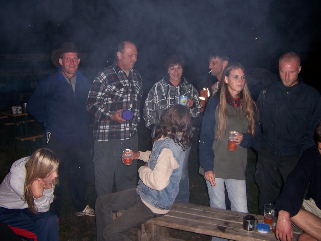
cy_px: 120
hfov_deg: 55.4
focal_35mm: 33
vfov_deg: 42.9
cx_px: 160
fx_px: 306
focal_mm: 5.5
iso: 80
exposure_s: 1/60
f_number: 2.8
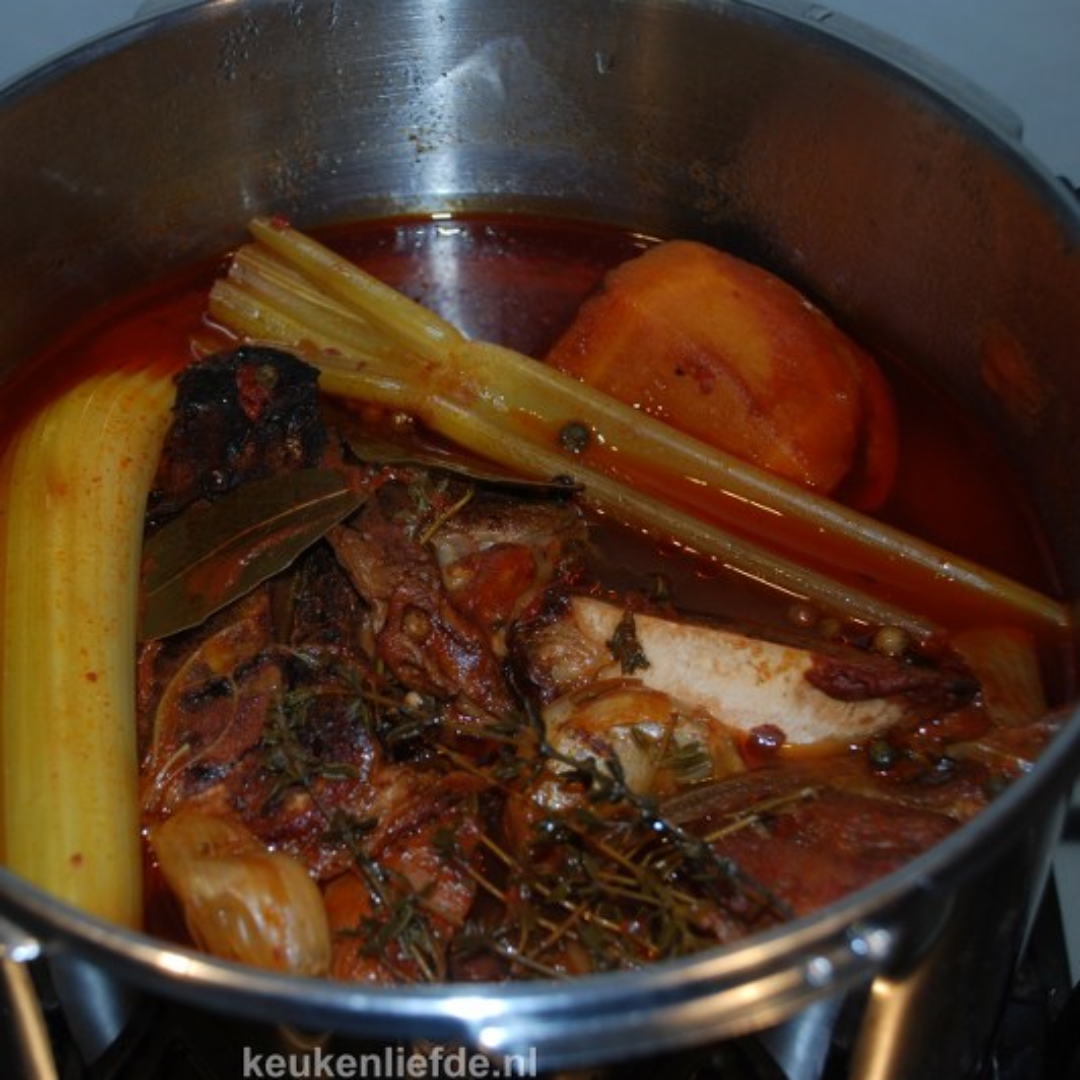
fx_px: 2577
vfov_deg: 23.7
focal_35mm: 73
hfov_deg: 23.6
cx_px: 390
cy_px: 542
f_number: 4.5
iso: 160
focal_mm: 38
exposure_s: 1/60
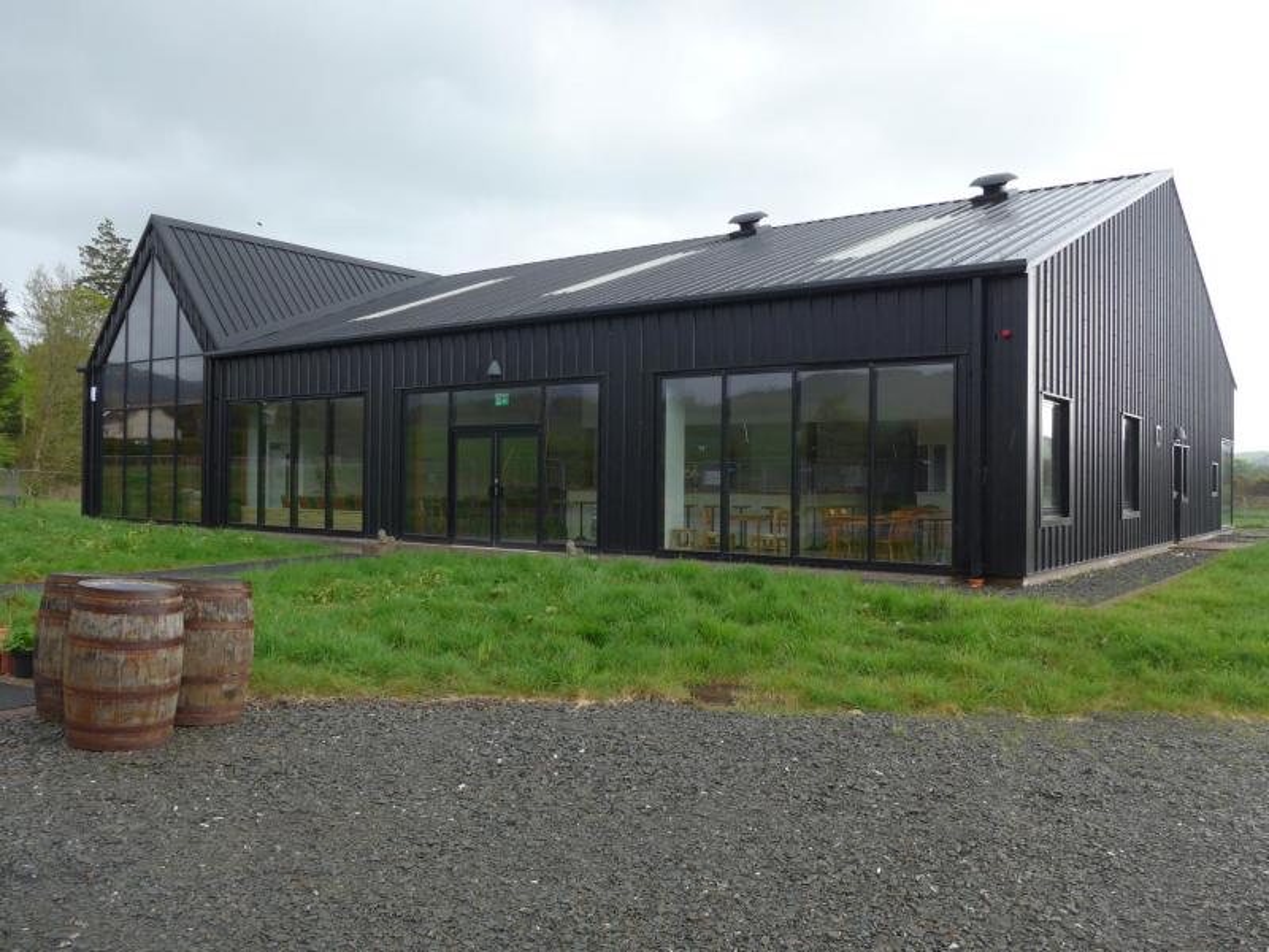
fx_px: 1026
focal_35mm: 28
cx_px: 634
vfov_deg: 49.7
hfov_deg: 63.4
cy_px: 476
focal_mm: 6
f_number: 2.8
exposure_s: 1/250
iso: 80
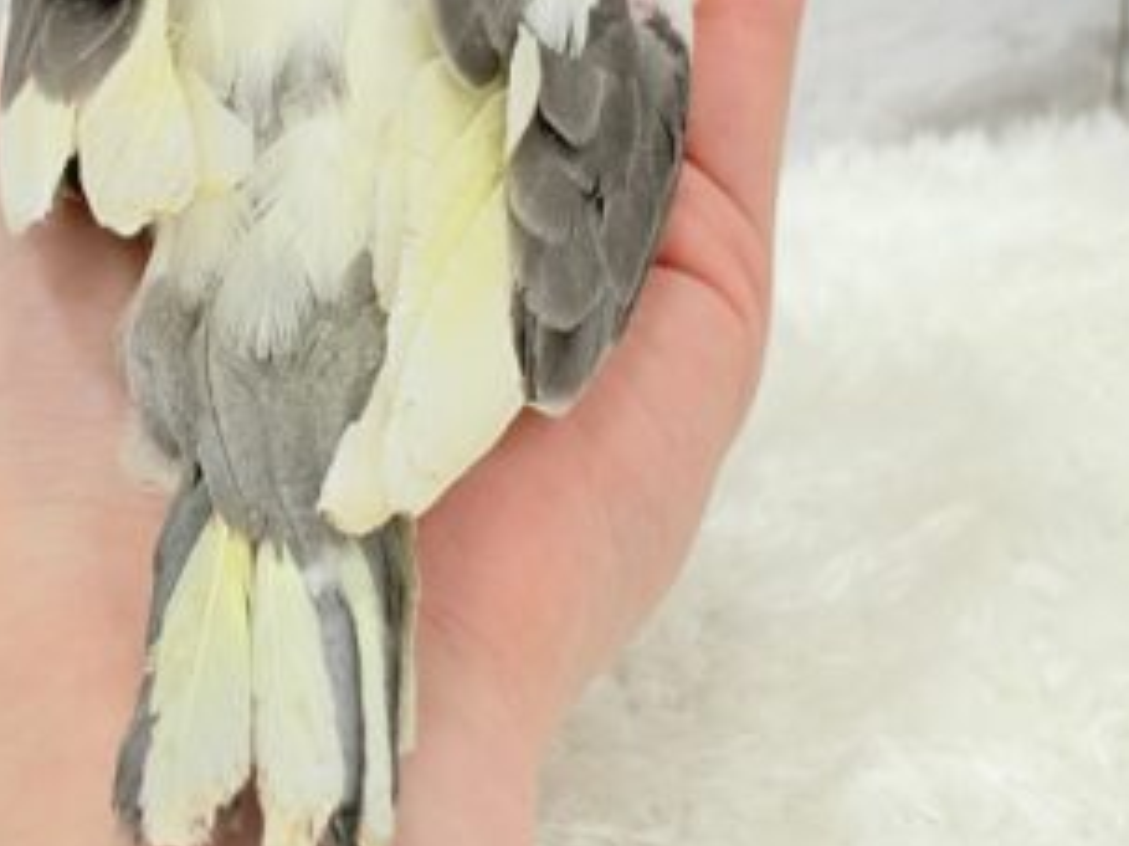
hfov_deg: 17.9
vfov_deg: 13.4
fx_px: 3586
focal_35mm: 110
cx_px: 402
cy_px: 108
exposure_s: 1/100
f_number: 1.6
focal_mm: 5.96
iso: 64
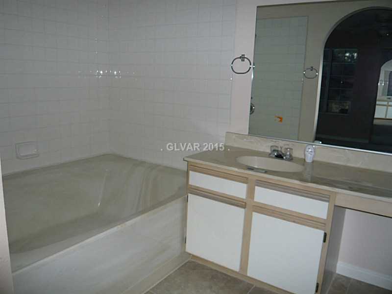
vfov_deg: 49.7
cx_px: 196
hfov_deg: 63.4
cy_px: 147
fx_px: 317
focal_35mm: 28
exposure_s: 1/30
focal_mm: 4.6
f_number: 2.8
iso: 100
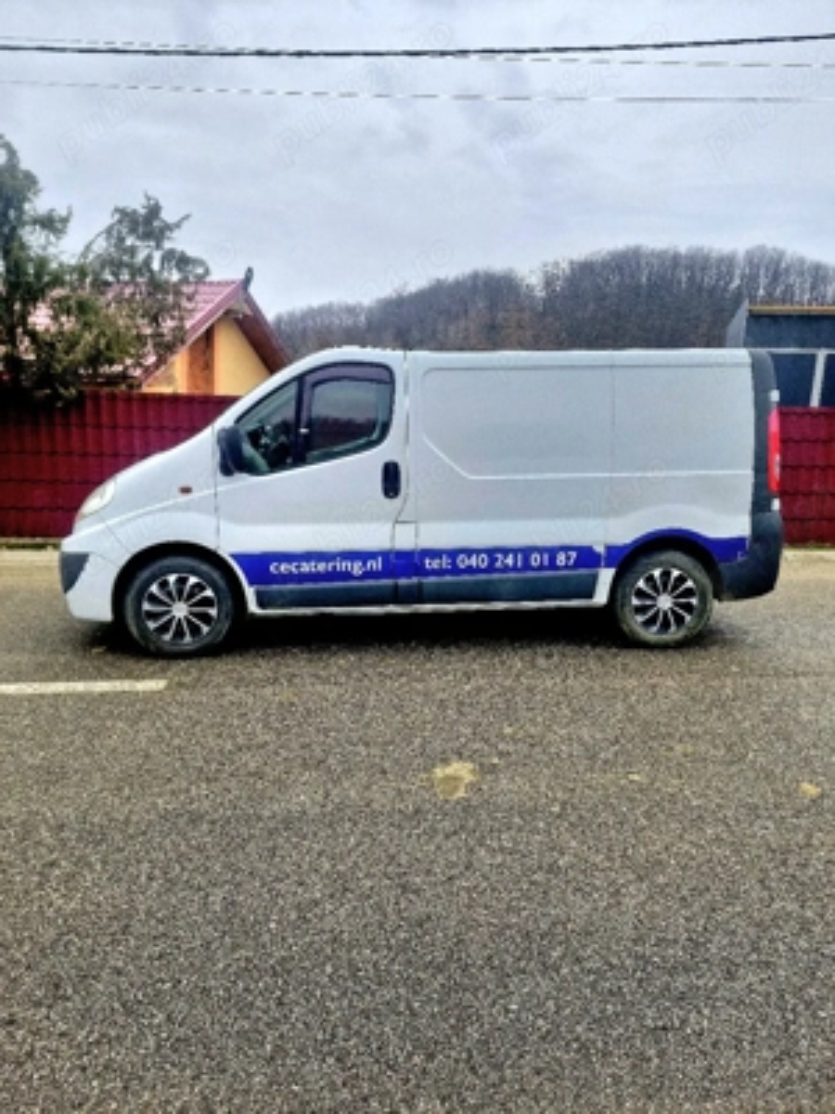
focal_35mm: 23
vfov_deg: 73.9
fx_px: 740
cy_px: 557
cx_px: 418
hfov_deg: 58.9
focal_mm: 5.54
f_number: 1.8
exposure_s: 1/323
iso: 50
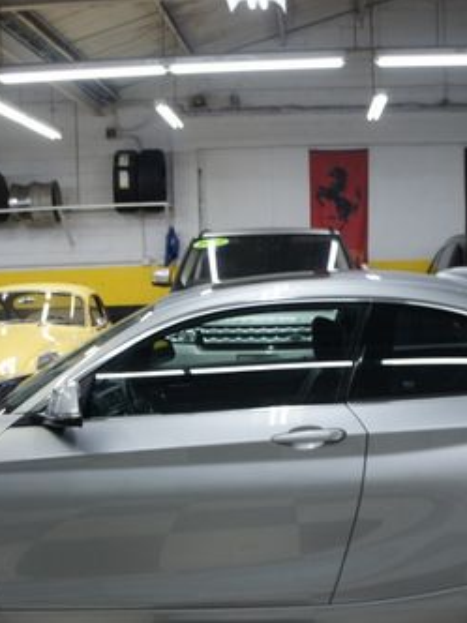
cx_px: 229
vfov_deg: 38.1
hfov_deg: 29.1
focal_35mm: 50
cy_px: 366
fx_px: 899
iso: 200
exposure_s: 1/30
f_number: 4
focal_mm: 18
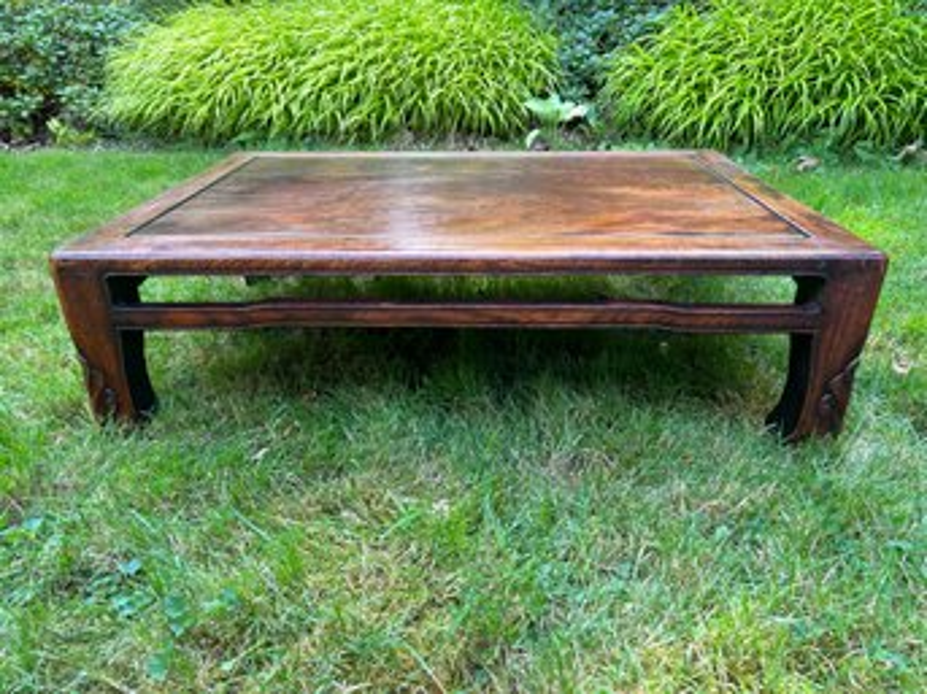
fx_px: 696
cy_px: 347
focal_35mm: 26
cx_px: 464
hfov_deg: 67.3
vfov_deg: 53.0
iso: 64
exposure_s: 1/121
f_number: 1.5
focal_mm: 5.7
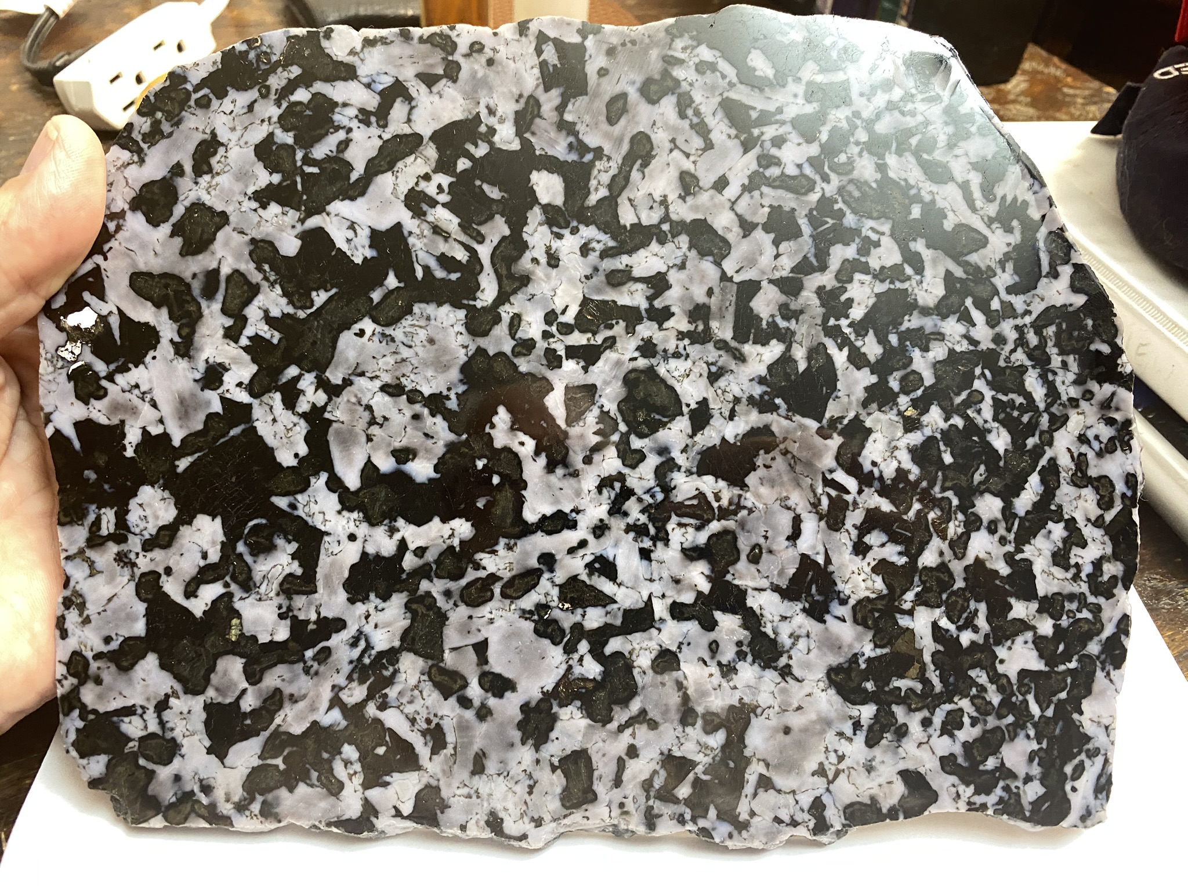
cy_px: 446
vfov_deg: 53.1
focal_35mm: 26
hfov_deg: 67.3
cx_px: 594
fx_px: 892
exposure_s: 1/60
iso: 250
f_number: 1.8
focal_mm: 4.25
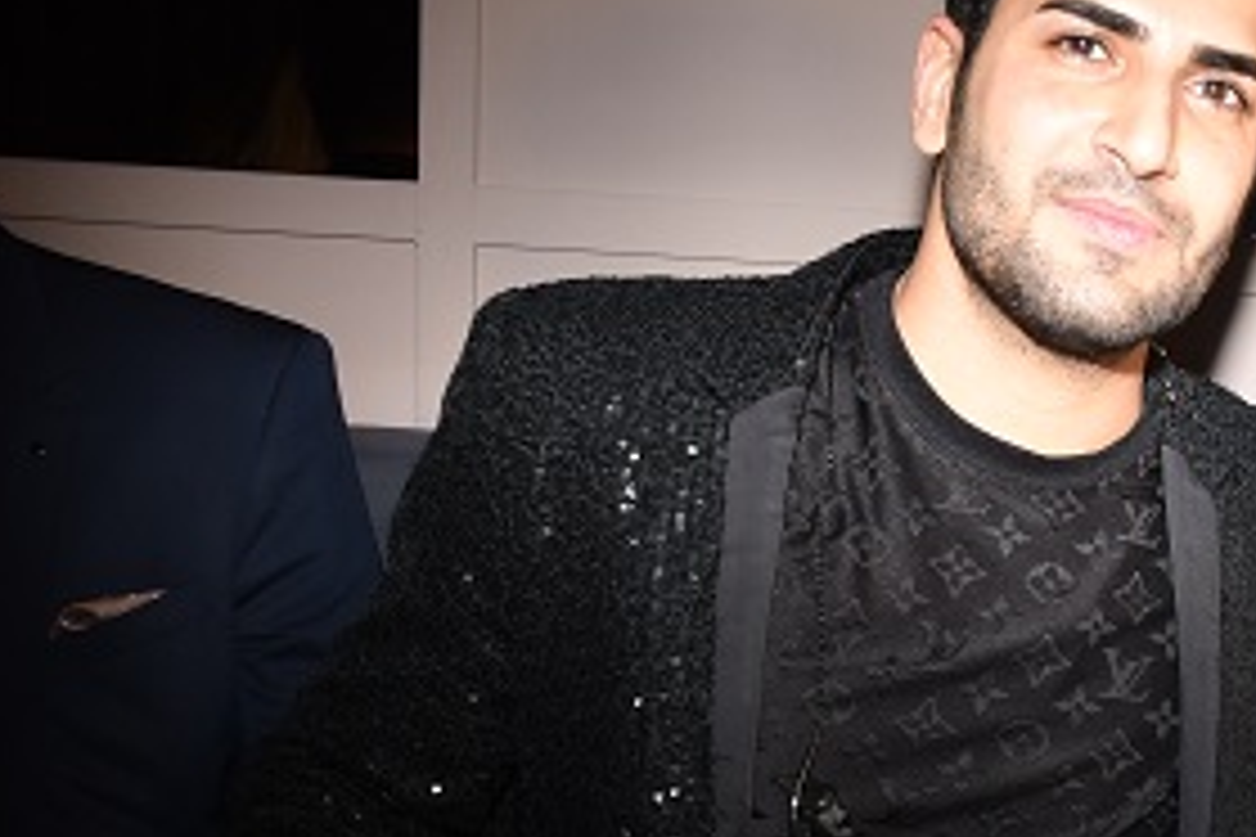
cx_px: 1227
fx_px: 2093
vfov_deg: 22.6
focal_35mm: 60
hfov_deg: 31.2
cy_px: 522
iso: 250
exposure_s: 1/60
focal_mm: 20
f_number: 5
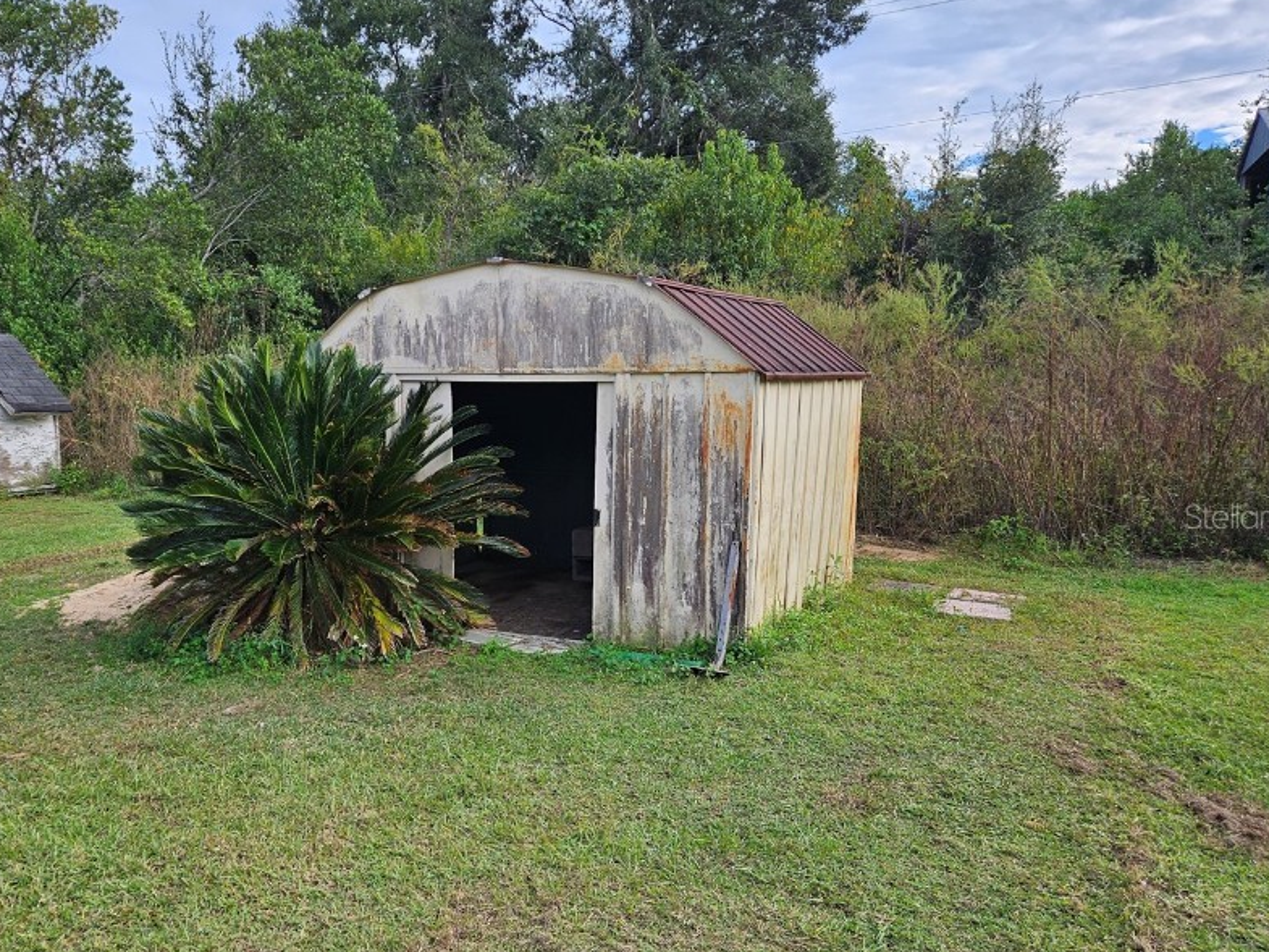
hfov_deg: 59.5
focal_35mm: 30
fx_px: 1100
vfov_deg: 46.8
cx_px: 509
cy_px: 516
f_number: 1.8
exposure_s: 1/655
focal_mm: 5.4
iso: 25
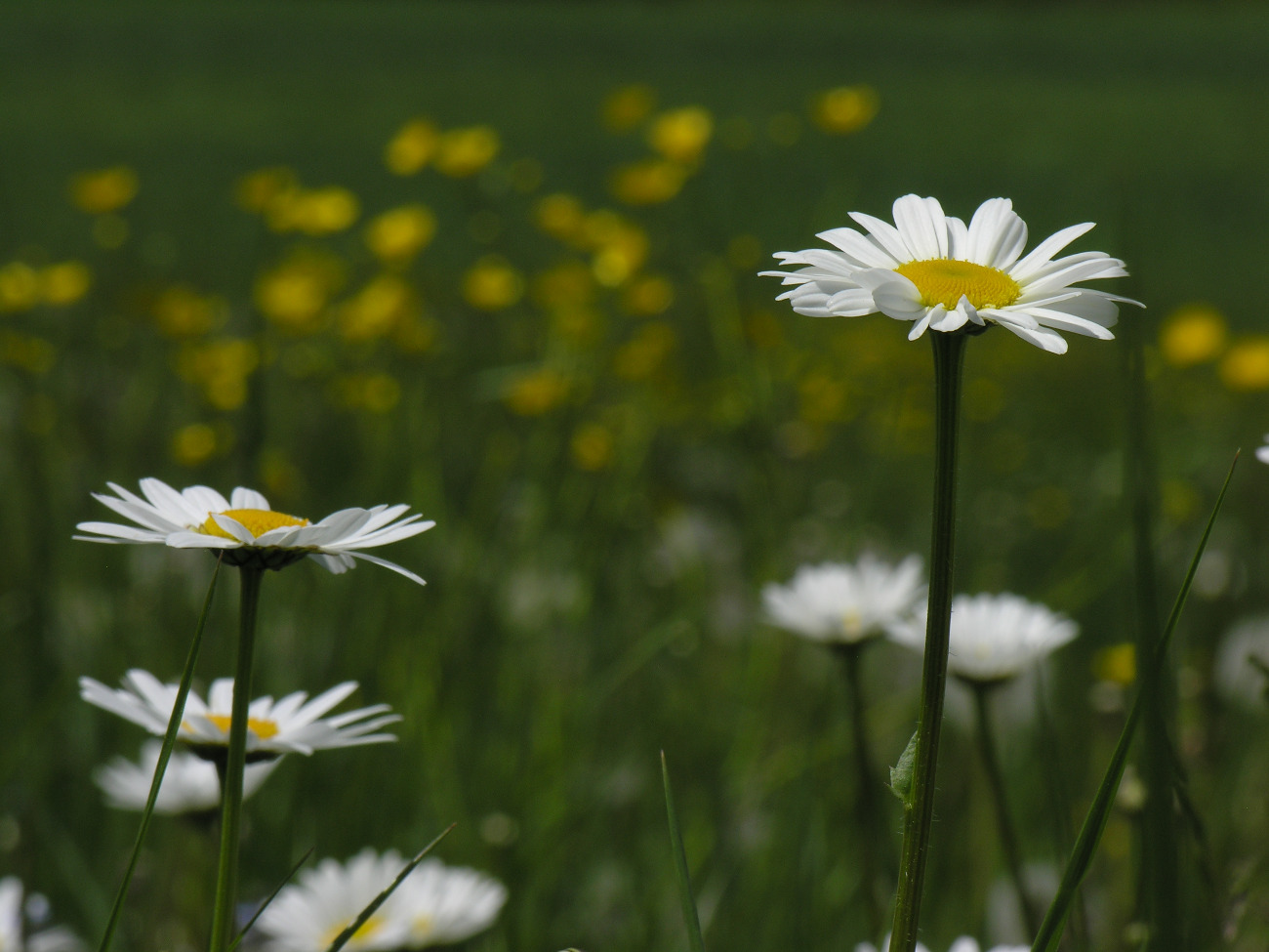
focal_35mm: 253
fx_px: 9275
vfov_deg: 5.9
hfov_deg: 7.8
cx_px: 634
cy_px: 476
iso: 50
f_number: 8
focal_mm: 64.5
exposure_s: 1/296
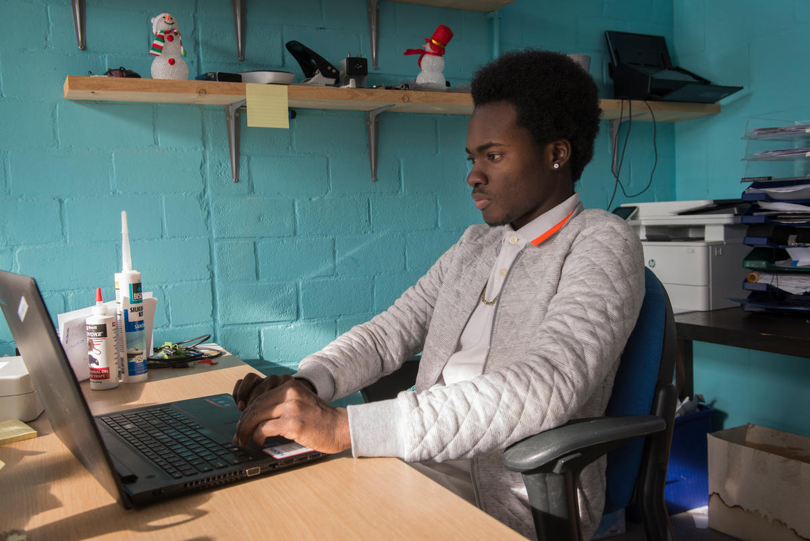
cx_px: 405
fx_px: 720
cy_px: 270
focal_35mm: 32
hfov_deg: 58.7
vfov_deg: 41.1
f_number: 6.3
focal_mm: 32
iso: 640
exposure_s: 1/160
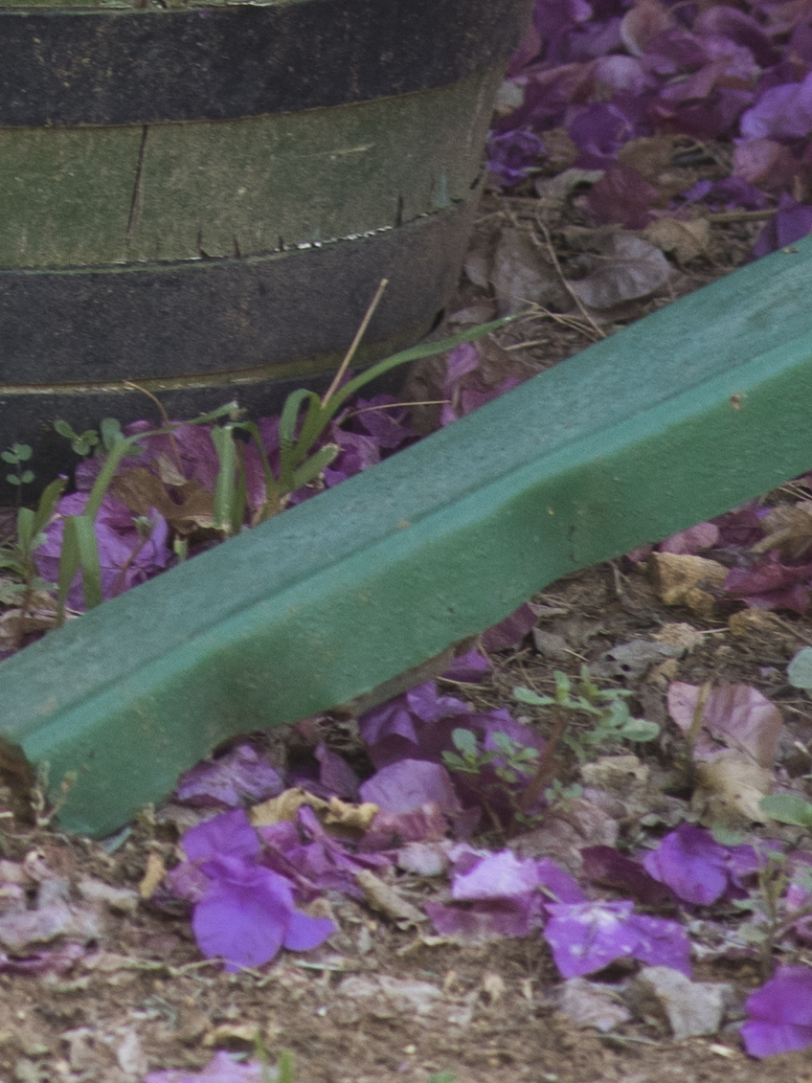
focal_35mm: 532
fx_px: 16642
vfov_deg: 3.6
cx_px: -1243
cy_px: -2210
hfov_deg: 2.8
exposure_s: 1/200
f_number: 4.5
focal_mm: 85
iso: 200
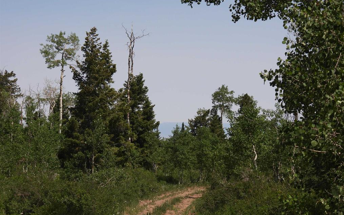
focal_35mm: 75
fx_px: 703
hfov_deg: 27.5
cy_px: 96
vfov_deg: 17.4
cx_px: 174
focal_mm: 12.5
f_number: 3.5
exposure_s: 1/1600
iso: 100
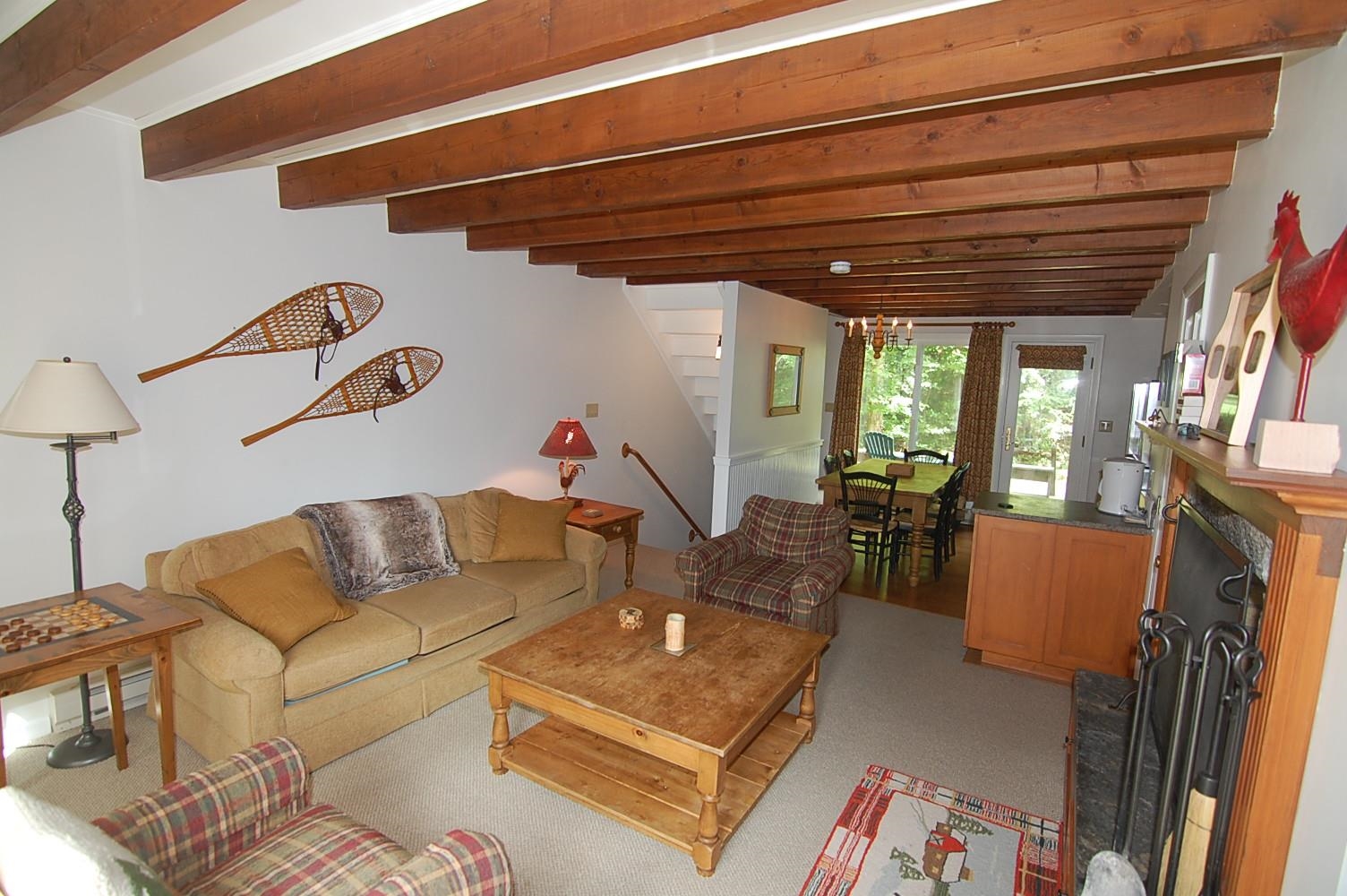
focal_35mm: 16
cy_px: 448
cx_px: 674
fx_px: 617
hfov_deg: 95.0
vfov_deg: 72.0
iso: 400
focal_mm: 11
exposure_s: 1/60
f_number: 4
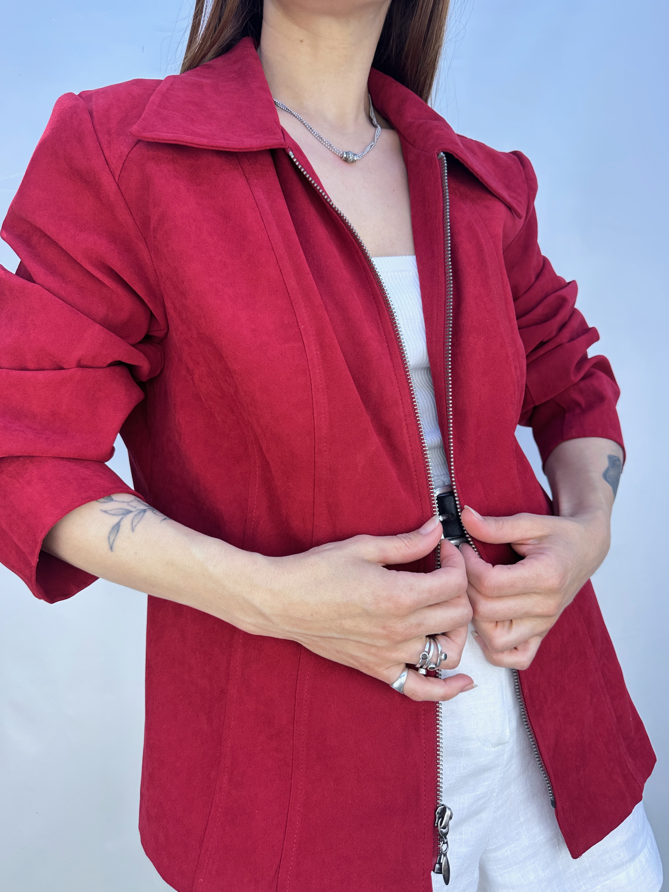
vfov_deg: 71.6
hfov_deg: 56.8
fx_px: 618
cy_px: 446
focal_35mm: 24
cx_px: 334
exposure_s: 1/163
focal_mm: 6.86
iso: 80
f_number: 1.78
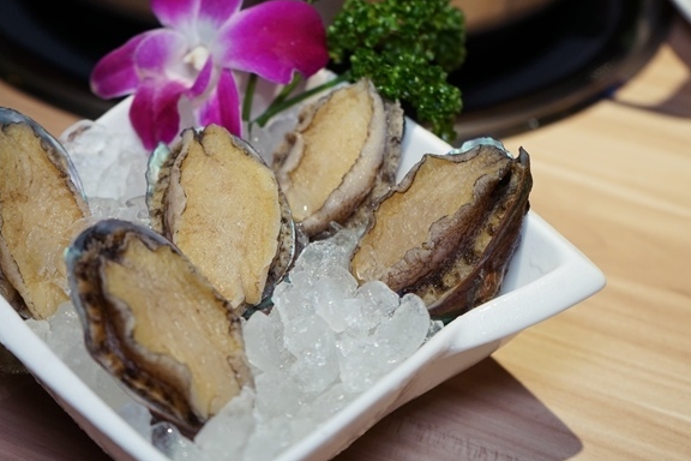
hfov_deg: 29.6
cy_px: 179
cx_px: 265
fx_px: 1305
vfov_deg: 20.0
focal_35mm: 68
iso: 800
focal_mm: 49
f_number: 4.5
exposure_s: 1/60
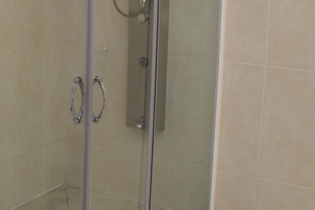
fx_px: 621
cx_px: 34
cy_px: 54
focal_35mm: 71
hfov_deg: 27.5
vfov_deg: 19.1
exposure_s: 1/60
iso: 560
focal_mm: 18
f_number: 4
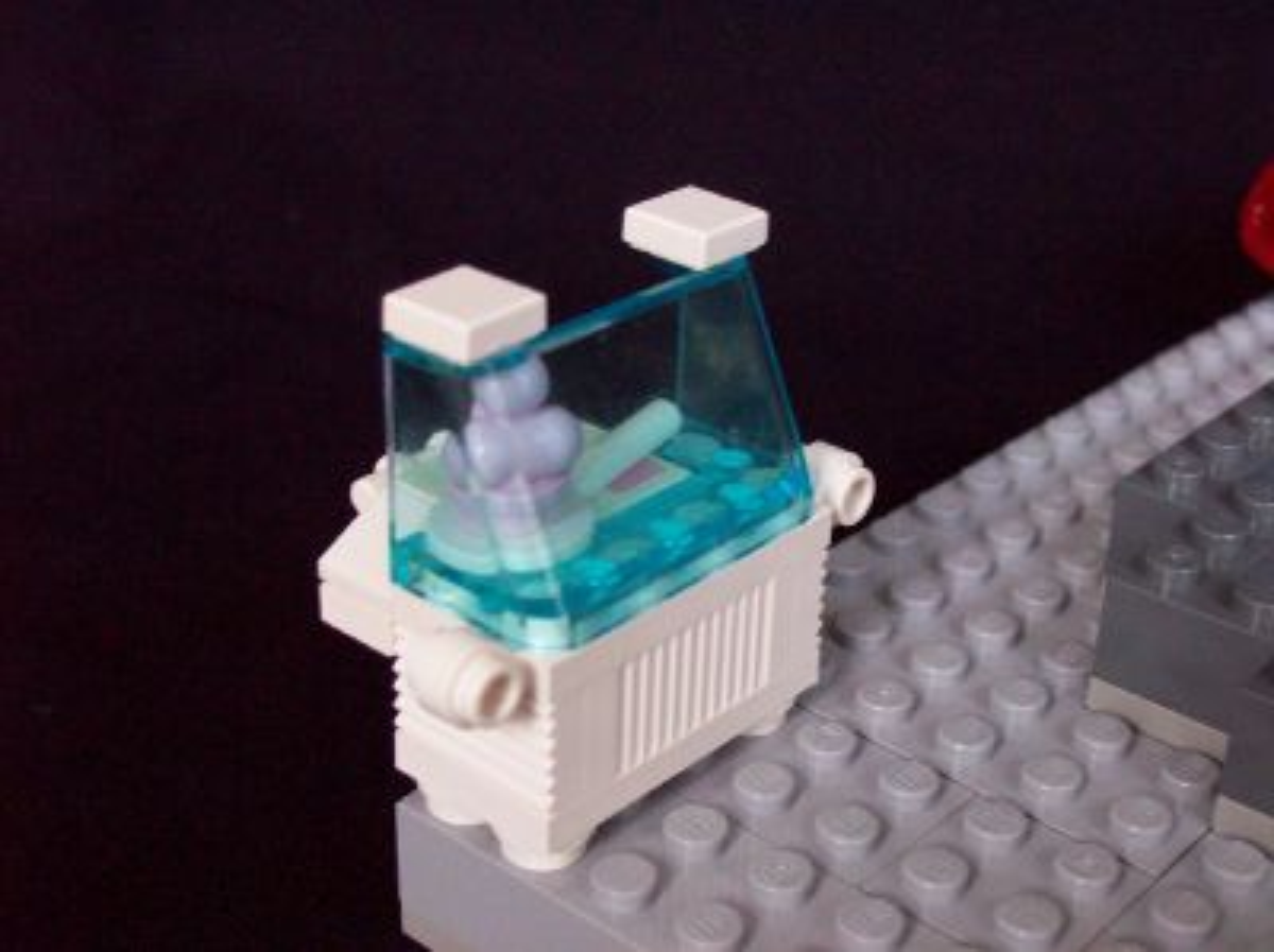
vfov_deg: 26.0
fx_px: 2059
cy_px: 476
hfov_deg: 34.4
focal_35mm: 56
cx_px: 637
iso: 160
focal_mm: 9.4
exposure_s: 1/14.2
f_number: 3.4
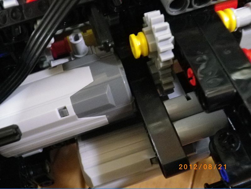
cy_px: 94
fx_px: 297
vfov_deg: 35.1
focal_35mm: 41
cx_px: 126
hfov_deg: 45.8
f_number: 3.9
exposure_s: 1/4
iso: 800
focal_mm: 7.3
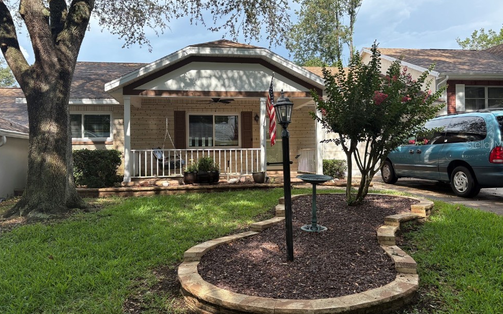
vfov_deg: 43.1
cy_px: 144
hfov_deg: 64.6
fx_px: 398
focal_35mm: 29
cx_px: 250
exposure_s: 1/1364
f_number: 1.6
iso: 50
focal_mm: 5.96
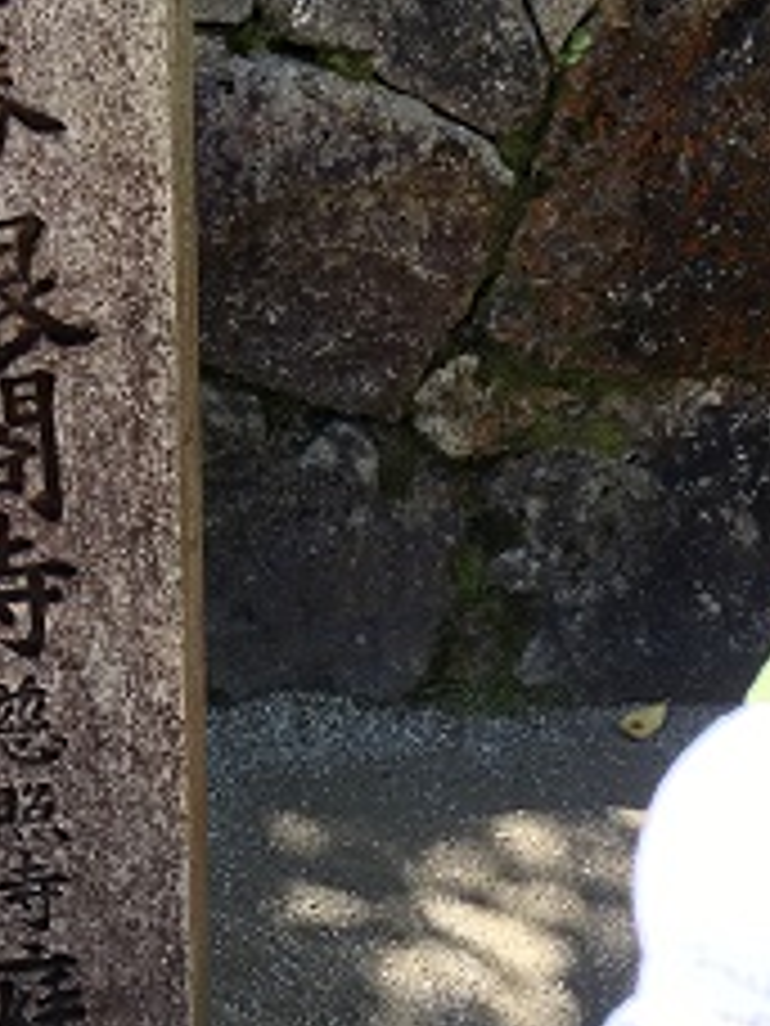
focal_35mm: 61
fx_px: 1809
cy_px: 342
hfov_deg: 23.9
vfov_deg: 31.4
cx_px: 261
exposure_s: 1/221
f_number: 2.2
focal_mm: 4.15
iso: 25
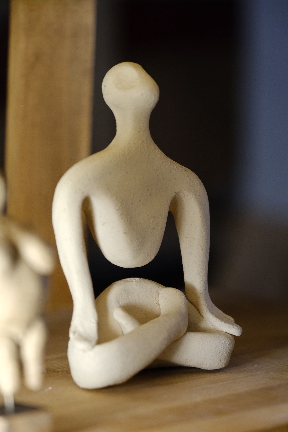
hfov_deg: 11.4
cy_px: 216
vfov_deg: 17.1
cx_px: 144
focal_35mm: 120
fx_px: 1440
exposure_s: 1/250
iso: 2000
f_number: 4
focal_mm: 80
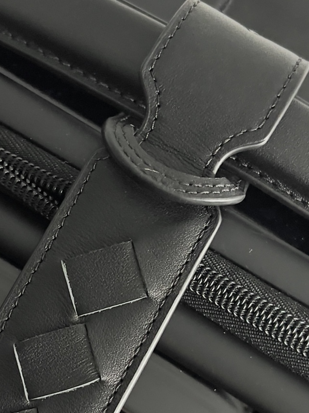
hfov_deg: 32.5
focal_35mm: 44
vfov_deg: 42.1
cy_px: 289
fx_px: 524
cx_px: 98
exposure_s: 1/30
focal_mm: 5.1
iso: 800
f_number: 1.6
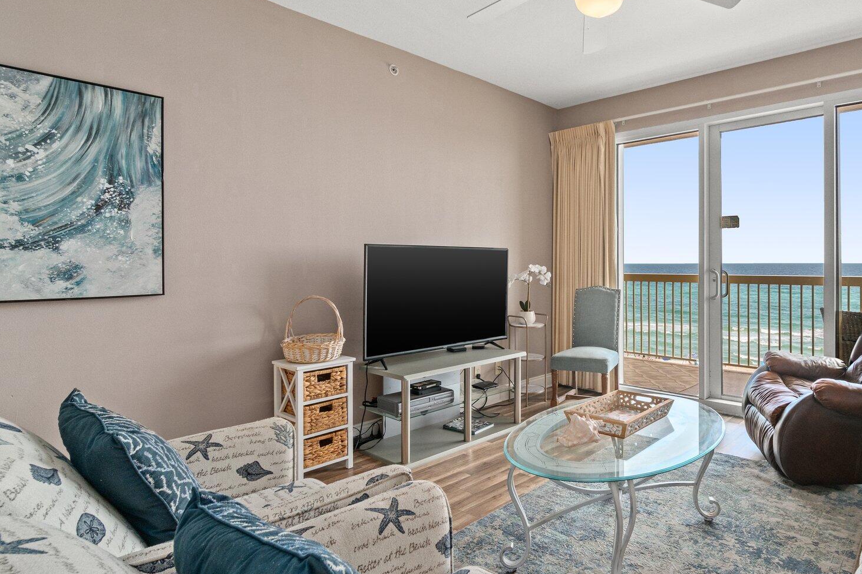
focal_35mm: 21
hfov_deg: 79.5
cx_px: 547
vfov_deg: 59.4
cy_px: 262
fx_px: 503
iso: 800
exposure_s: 1/8
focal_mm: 10
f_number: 8
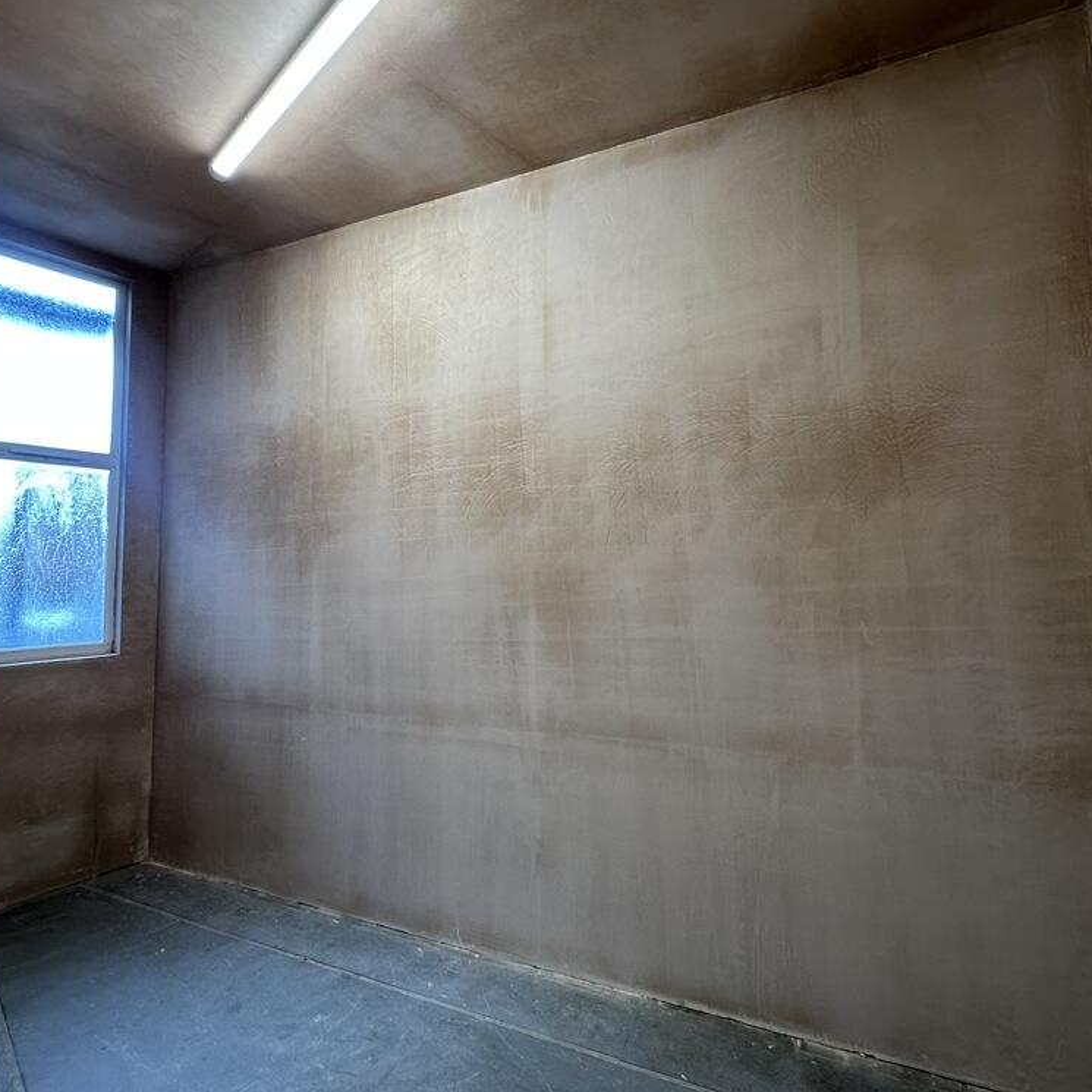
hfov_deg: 83.9
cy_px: 531
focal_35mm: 17
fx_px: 607
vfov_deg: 83.9
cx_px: 566
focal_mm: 2.22
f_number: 2.2
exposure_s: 1/100
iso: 125
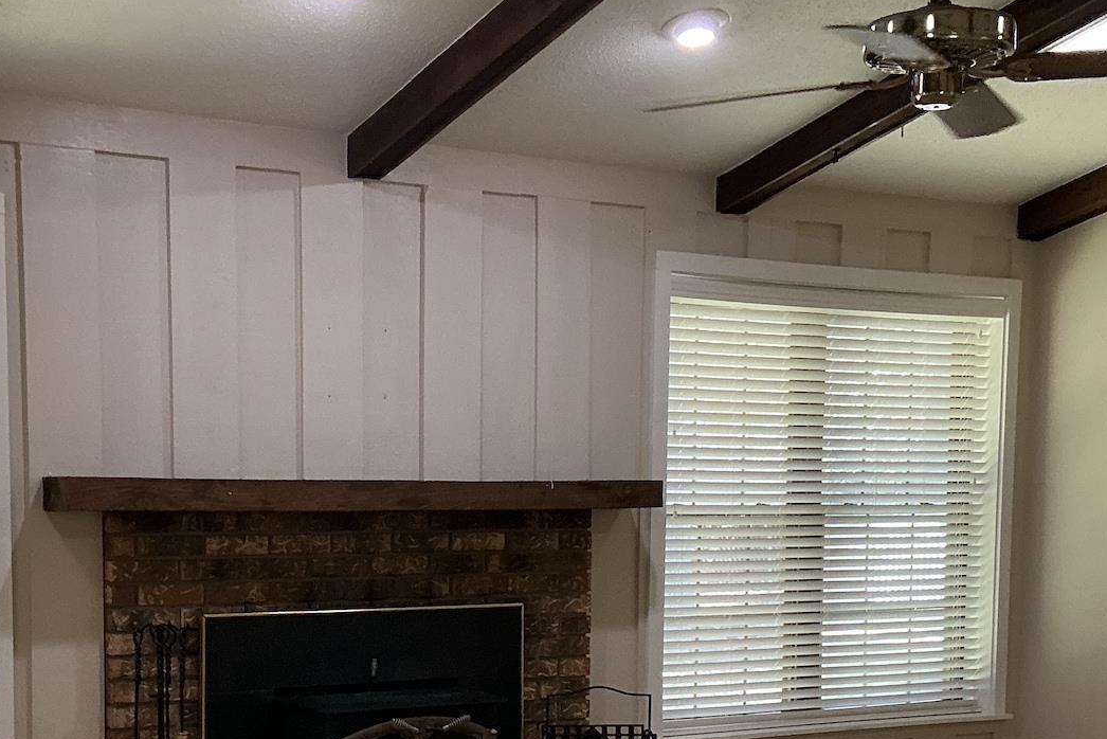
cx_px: 433
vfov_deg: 23.2
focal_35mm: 57
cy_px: 650
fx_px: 1753
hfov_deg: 34.9
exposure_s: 1/60
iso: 125
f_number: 1.8
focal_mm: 3
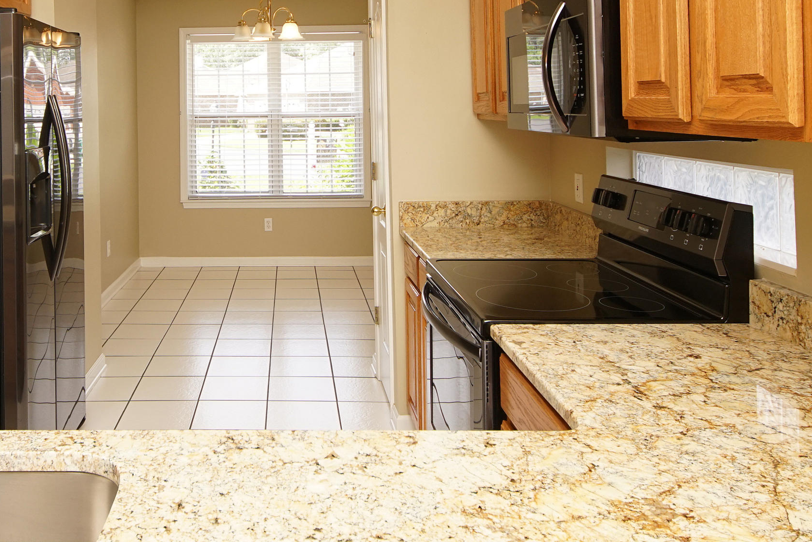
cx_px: 272
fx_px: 722
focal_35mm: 32
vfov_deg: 39.5
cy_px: 106
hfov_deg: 57.4
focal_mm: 12
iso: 400
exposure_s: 1/160
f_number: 4.5
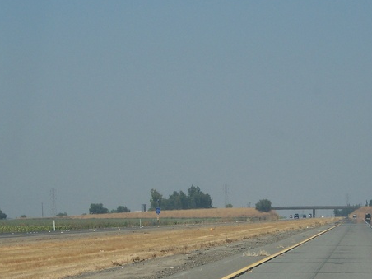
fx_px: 1655
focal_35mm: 154
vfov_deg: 9.6
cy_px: 225
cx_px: 279
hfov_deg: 12.8
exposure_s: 1/640
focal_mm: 14.6
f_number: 4.5
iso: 64
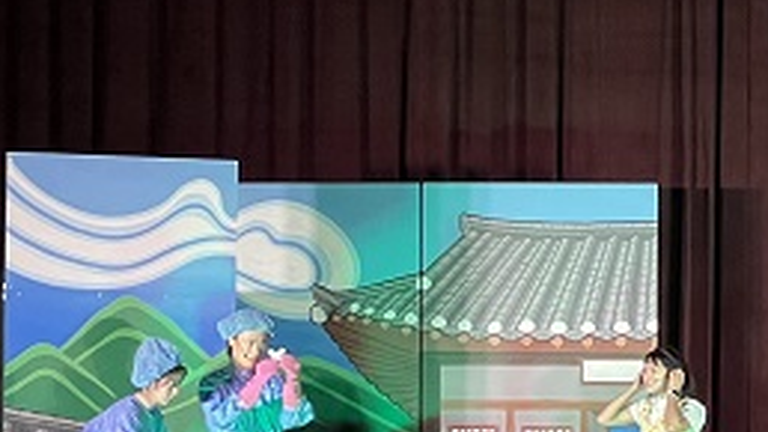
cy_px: 280
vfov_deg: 4.7
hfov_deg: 8.2
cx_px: 831
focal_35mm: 260
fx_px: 5294
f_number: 2.8
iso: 320
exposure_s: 1/60
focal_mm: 9
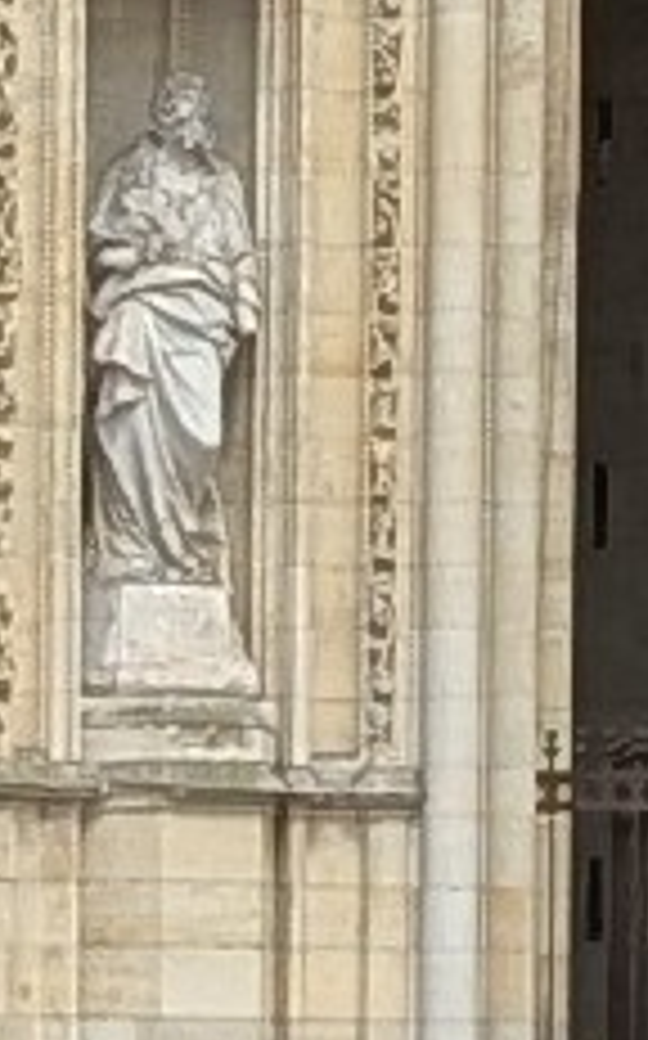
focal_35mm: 122
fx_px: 3454
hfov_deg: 9.4
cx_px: -1001
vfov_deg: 15.1
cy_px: 1814
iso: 20
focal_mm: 6.9
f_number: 1.68
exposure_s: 1/858
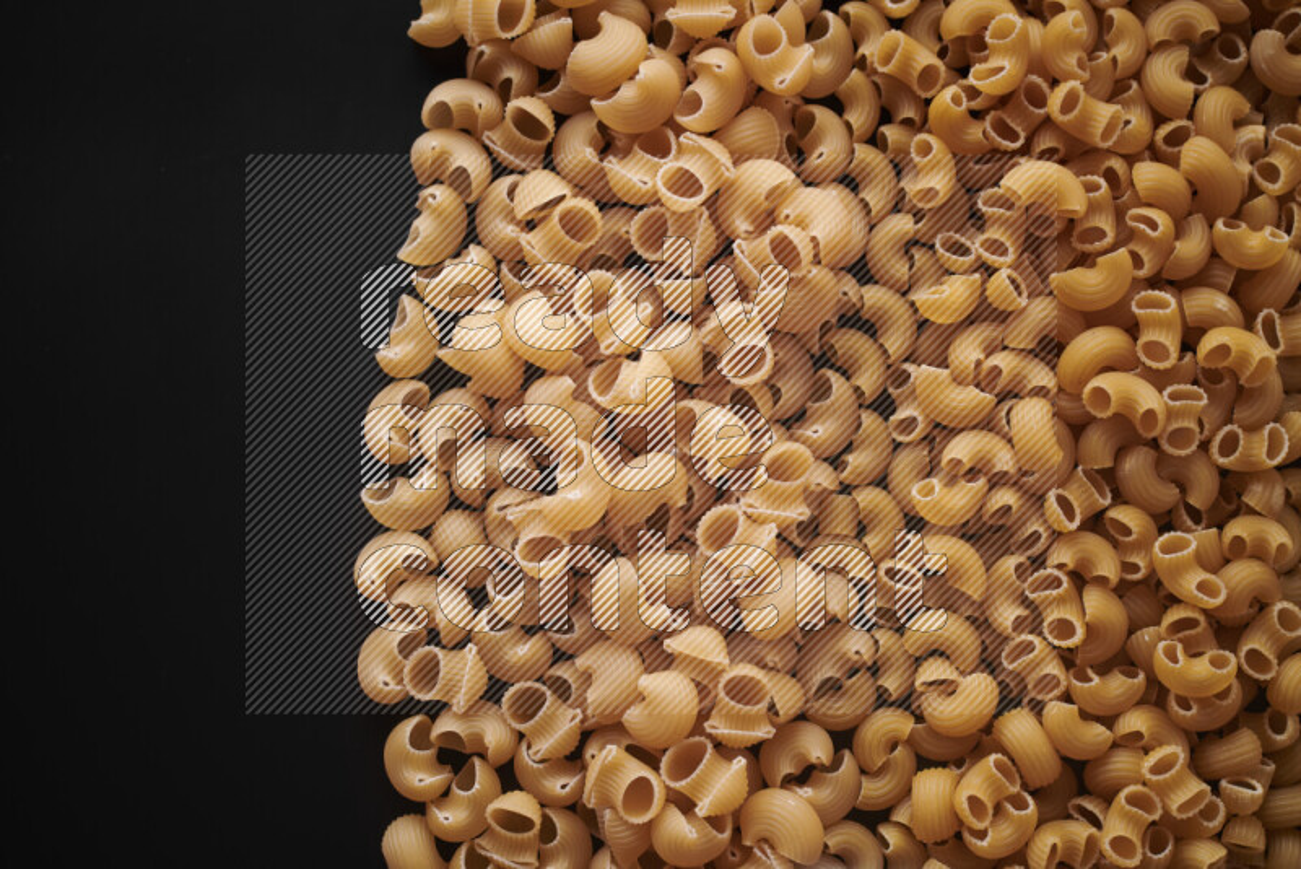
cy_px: 434
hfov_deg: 39.6
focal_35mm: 50
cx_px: 650
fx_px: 1807
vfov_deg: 27.0
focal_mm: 50
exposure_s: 1/100
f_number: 8
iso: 160
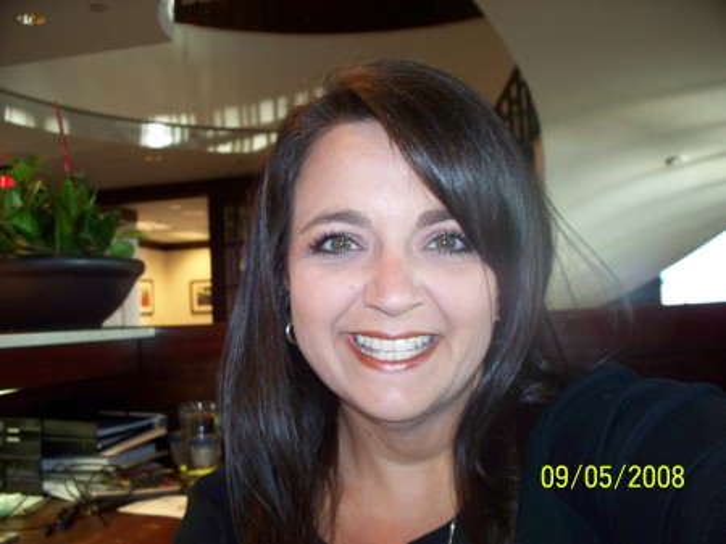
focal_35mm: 36
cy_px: 272
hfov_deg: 51.4
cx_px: 363
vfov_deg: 39.6
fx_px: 755
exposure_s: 1/30
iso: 200
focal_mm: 7.54
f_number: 2.8
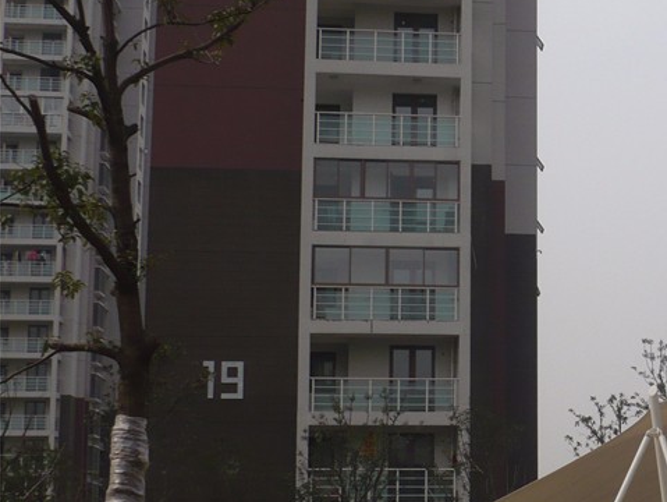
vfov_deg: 20.1
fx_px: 1408
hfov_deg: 25.1
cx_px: 695
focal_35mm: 73
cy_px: 347
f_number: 8
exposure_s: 1/250
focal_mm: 5.8
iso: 100
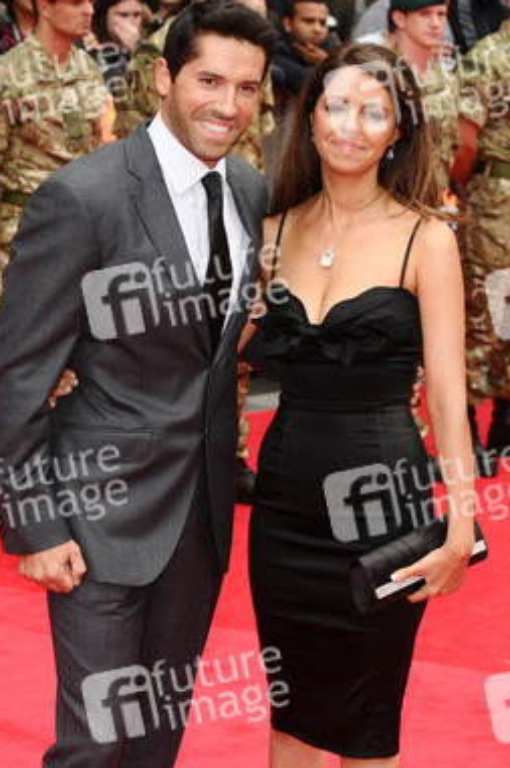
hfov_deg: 10.9
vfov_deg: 16.3
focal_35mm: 126
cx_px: 244
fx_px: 2685
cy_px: 393
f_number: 5.6
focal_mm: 80
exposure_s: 1/200
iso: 320
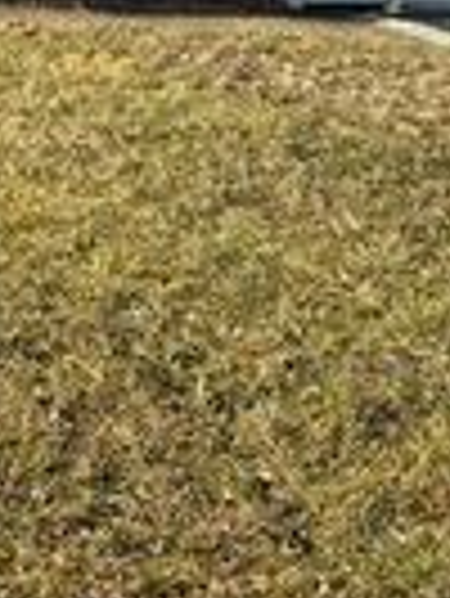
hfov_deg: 11.0
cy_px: -317
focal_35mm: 120
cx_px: -508
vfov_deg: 15.1
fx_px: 2077
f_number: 1.78
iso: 80
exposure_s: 1/3058
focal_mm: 6.86
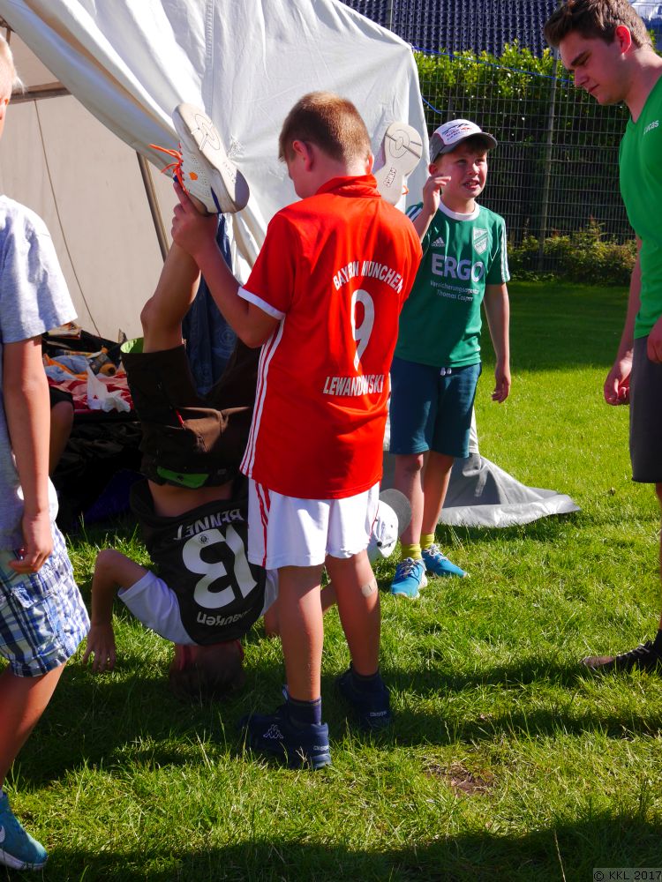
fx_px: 1530
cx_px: 331
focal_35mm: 60
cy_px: 441
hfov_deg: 24.4
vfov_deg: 32.2
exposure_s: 1/320
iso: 160
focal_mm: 30
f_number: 7.1
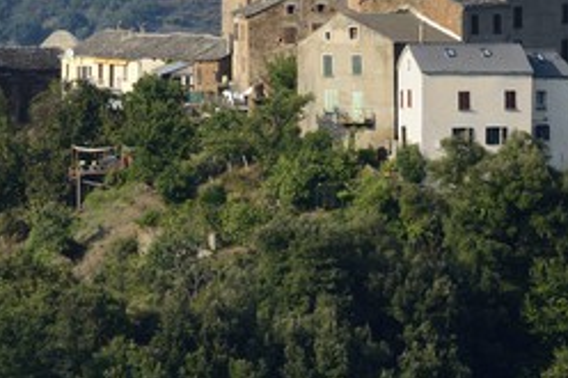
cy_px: 62
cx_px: 254
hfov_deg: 6.1
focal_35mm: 339
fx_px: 5345
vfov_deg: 4.0
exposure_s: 1/250
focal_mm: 200
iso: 200
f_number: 11
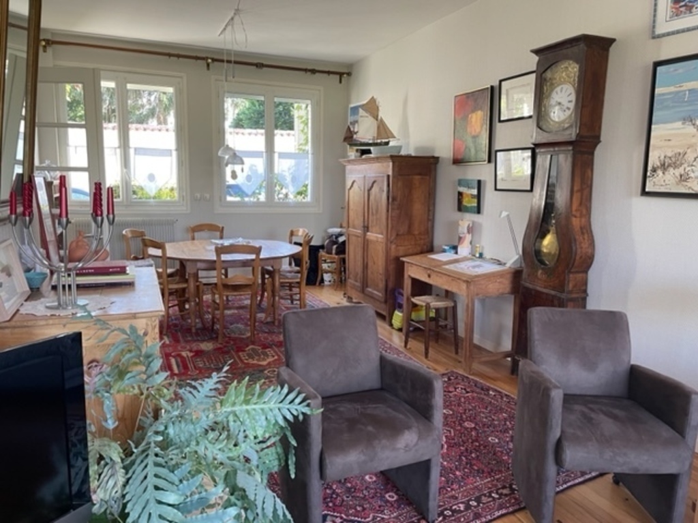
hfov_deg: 67.3
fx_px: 524
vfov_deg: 53.1
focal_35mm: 26
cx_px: 349
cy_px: 262
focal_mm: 4.2
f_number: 1.6
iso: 125
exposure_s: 1/91
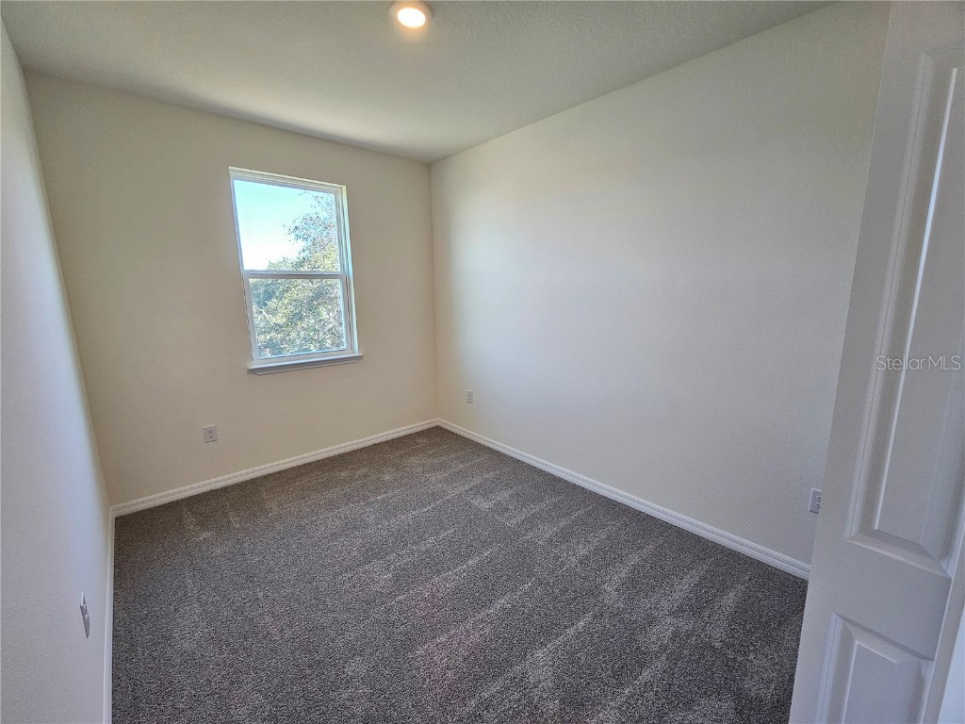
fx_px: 362
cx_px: 482
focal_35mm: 13
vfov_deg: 89.9
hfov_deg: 106.2
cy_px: 362
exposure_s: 1/60
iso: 100
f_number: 2.2
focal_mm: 2.2
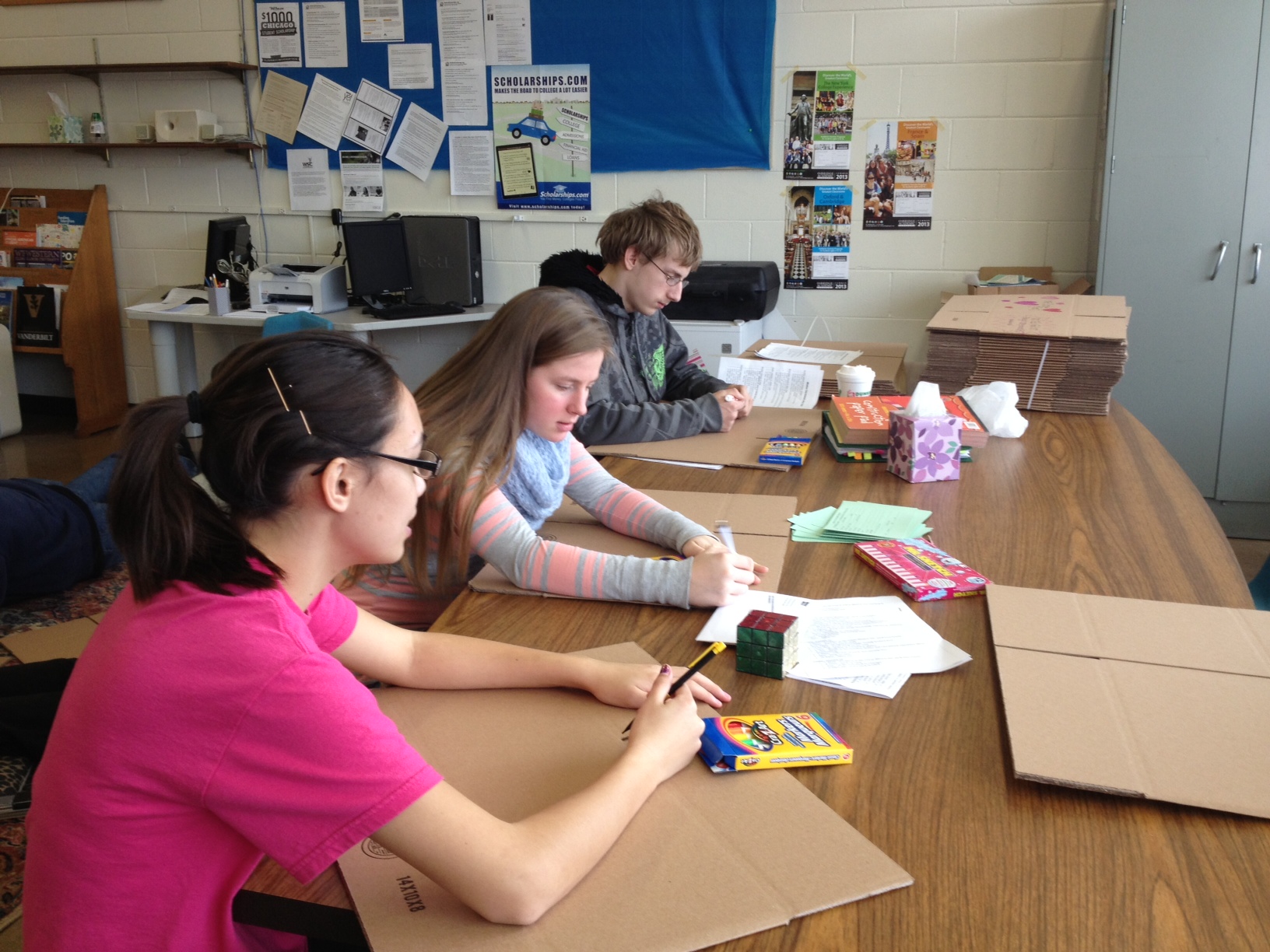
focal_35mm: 35
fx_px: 1284
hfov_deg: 52.6
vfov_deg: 40.7
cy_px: 476
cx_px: 635
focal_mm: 4.28
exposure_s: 1/60
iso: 50
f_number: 2.4
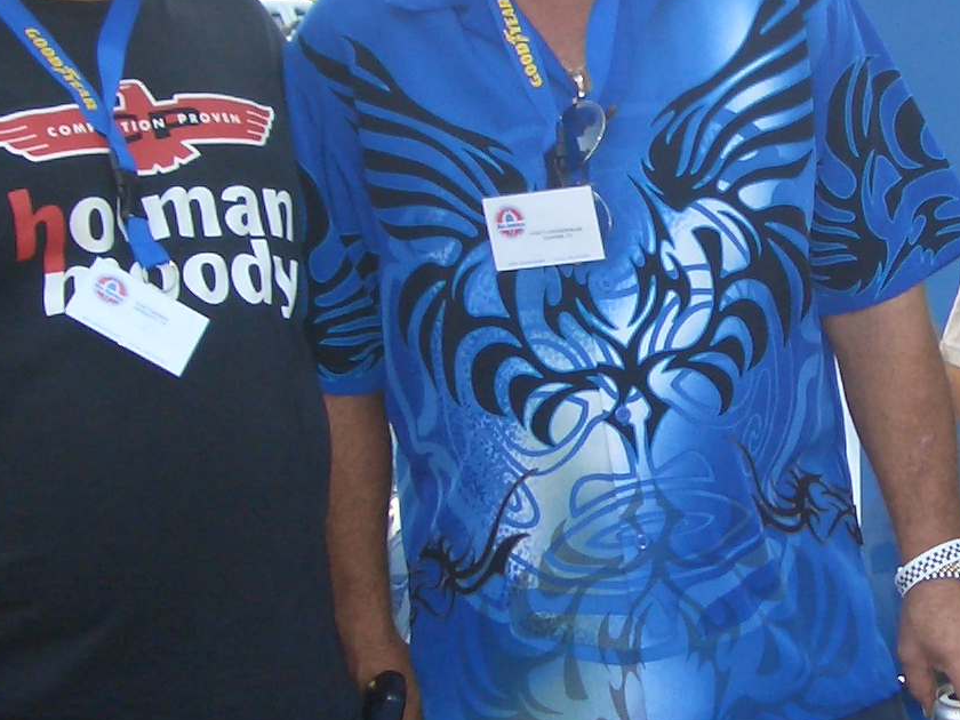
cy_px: 407
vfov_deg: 15.4
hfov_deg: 19.9
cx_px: 938
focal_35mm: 96
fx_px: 2662
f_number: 2.6
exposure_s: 1/60
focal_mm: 5.8
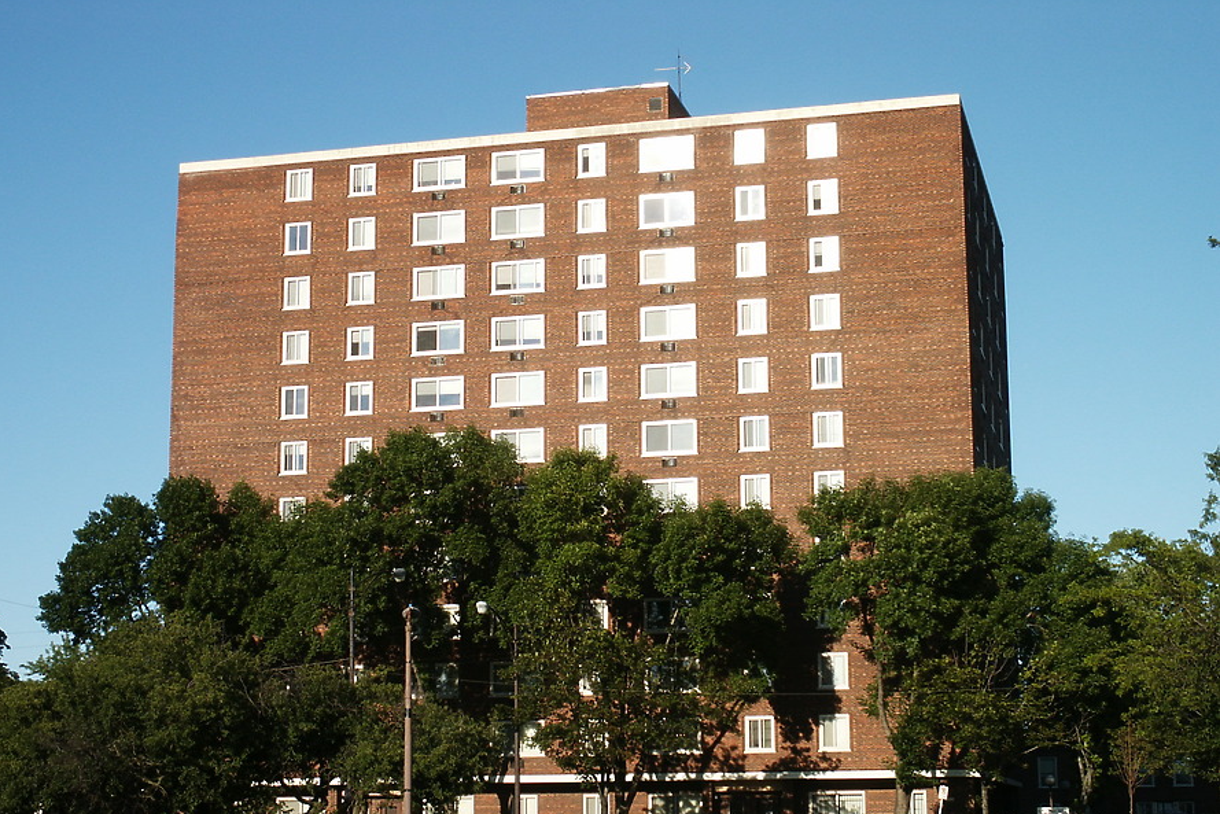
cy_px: 461
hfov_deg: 33.4
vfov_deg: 22.6
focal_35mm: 60
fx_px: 2034
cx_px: 604
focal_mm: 11.89
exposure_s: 1/180
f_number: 8
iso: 64
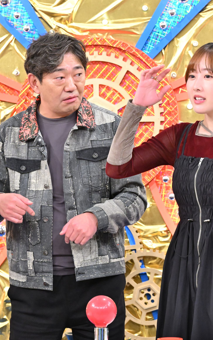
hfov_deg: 5.4
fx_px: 2275
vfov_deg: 8.6
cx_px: 62
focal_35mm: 245
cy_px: 170
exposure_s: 1/320
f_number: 4.5
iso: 3200
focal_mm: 160
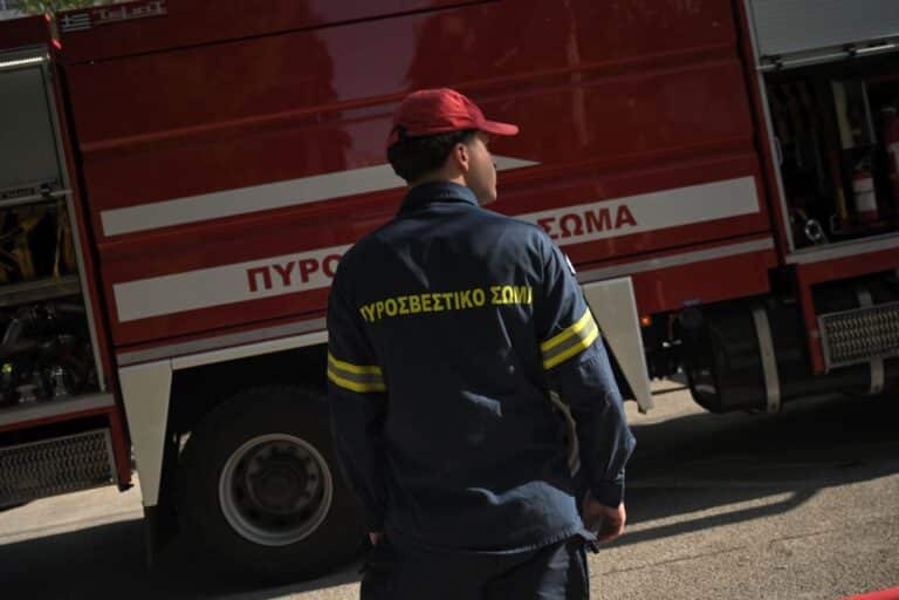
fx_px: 749
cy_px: 300
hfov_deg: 61.9
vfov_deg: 43.6
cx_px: 450
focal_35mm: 30
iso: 1000
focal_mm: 30
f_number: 4
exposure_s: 1/10000
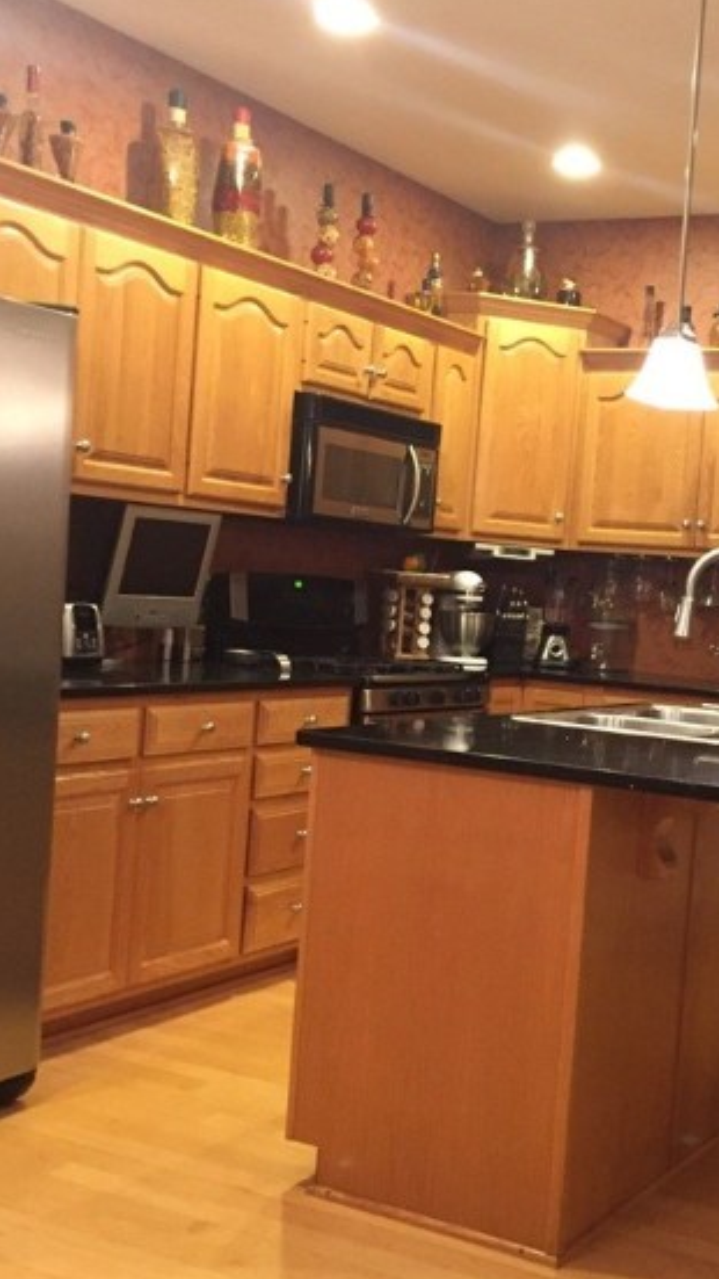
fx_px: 1491
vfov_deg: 46.4
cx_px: 629
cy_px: 655
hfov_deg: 26.3
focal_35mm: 44
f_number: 2.2
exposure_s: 1/20
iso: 250
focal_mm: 4.15
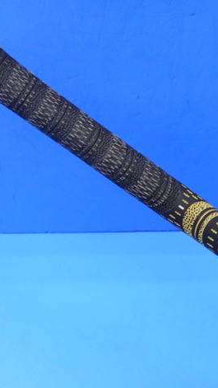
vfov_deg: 54.0
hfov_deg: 31.3
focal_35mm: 37
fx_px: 380
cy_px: 197
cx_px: 169
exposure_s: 1/30
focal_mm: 4.5
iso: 140
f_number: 3.7
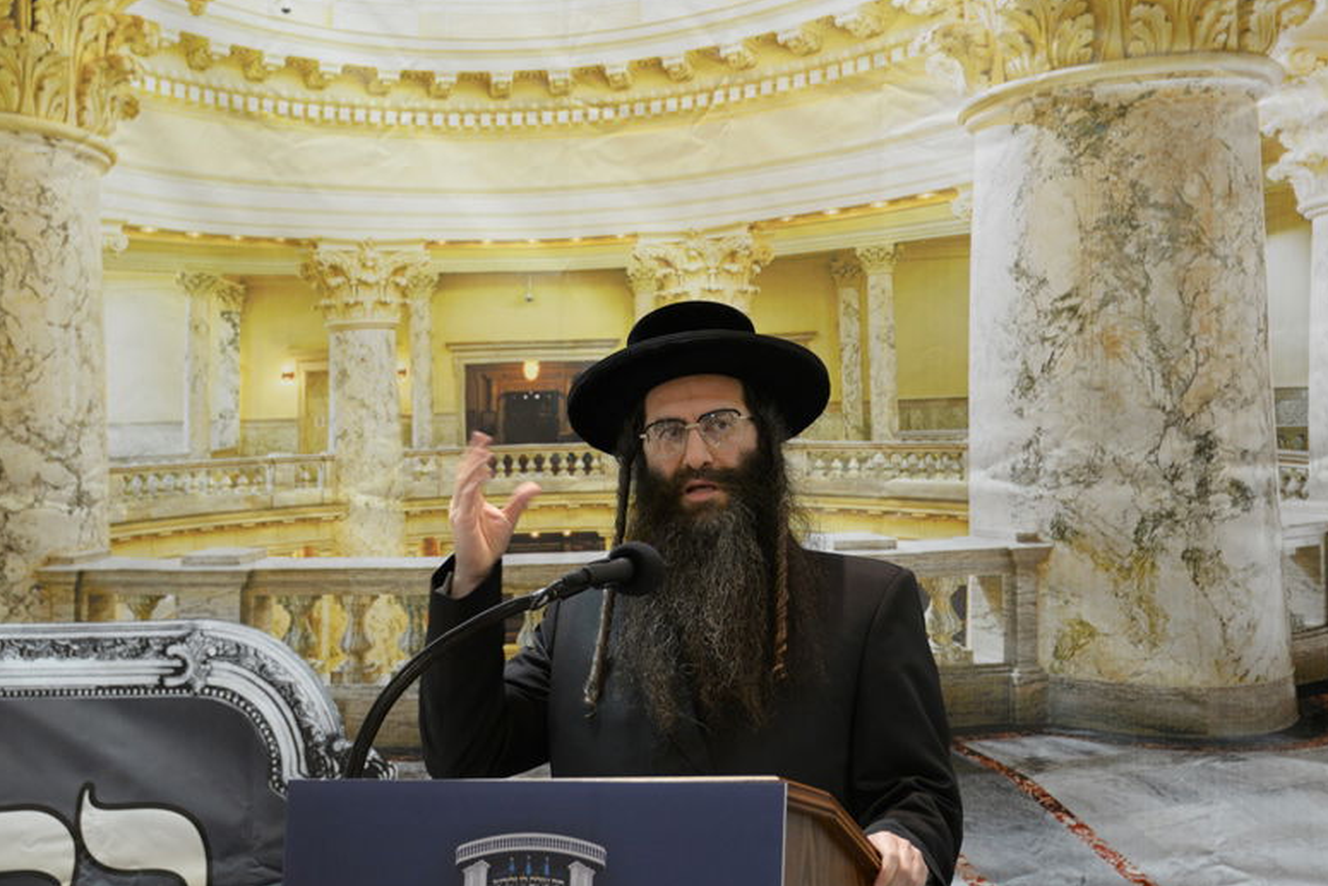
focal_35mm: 148
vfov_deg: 9.3
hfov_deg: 13.9
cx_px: 679
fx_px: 5460
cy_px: 450
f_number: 5.3
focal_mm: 112
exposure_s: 1/80
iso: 1250
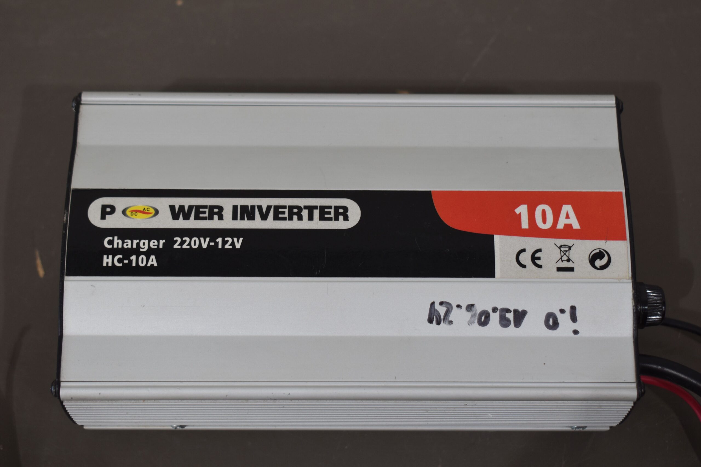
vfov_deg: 22.6
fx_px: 1168
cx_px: 350
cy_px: 234
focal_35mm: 60
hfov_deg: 33.4
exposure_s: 1/125
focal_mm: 40
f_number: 5.6
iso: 320
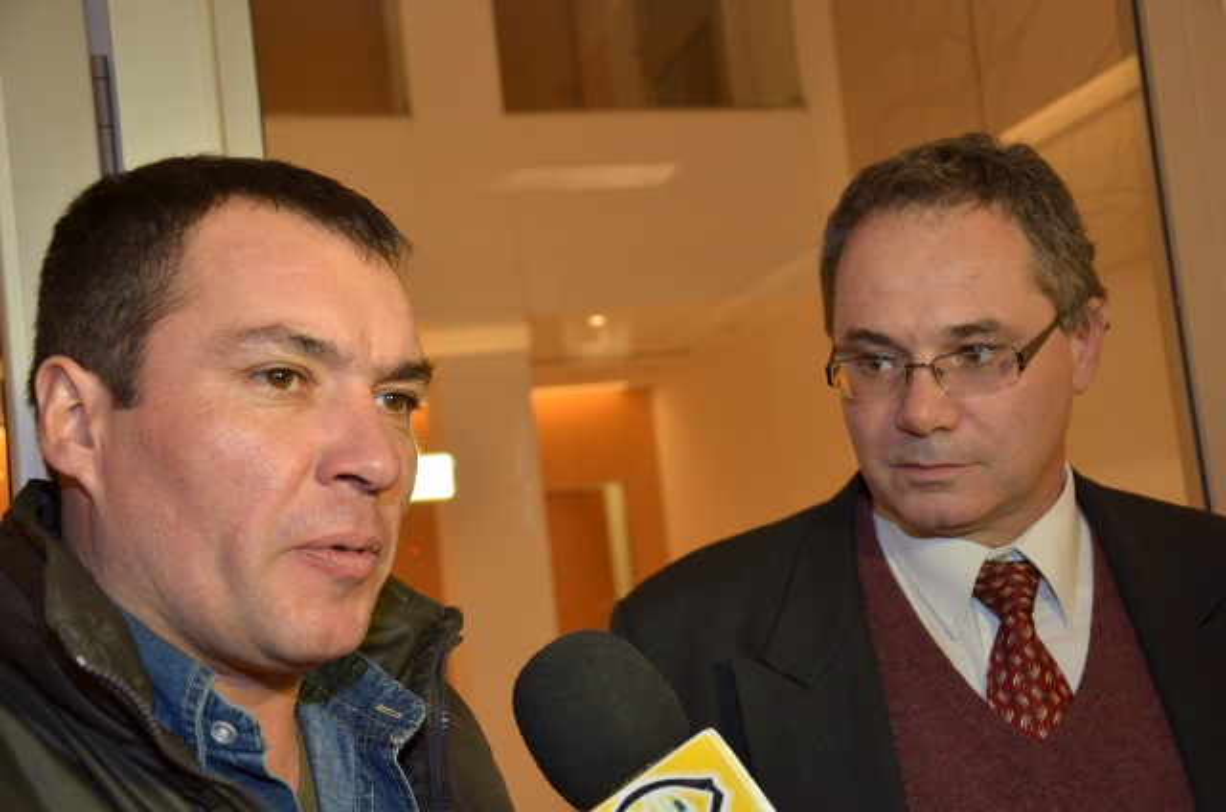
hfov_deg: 46.5
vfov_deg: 31.8
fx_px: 1427
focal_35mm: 42
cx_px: 613
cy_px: 406
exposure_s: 1/60
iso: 500
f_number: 4
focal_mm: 28
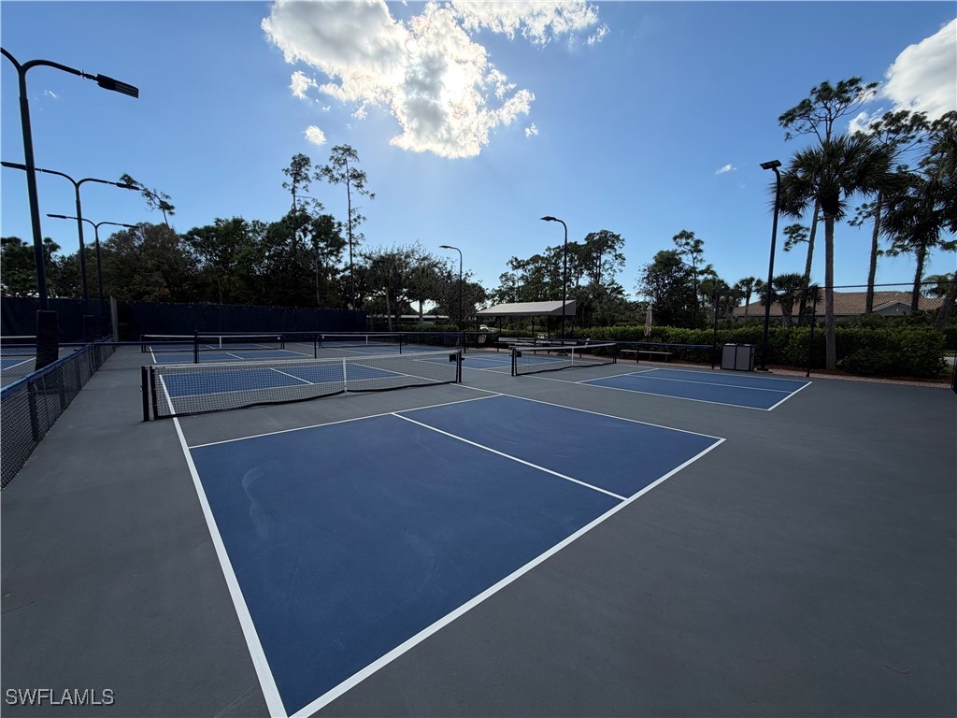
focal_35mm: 14
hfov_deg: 102.1
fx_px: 387
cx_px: 478
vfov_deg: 85.7
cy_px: 359
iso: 20
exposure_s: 1/789
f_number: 2.2
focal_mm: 2.22
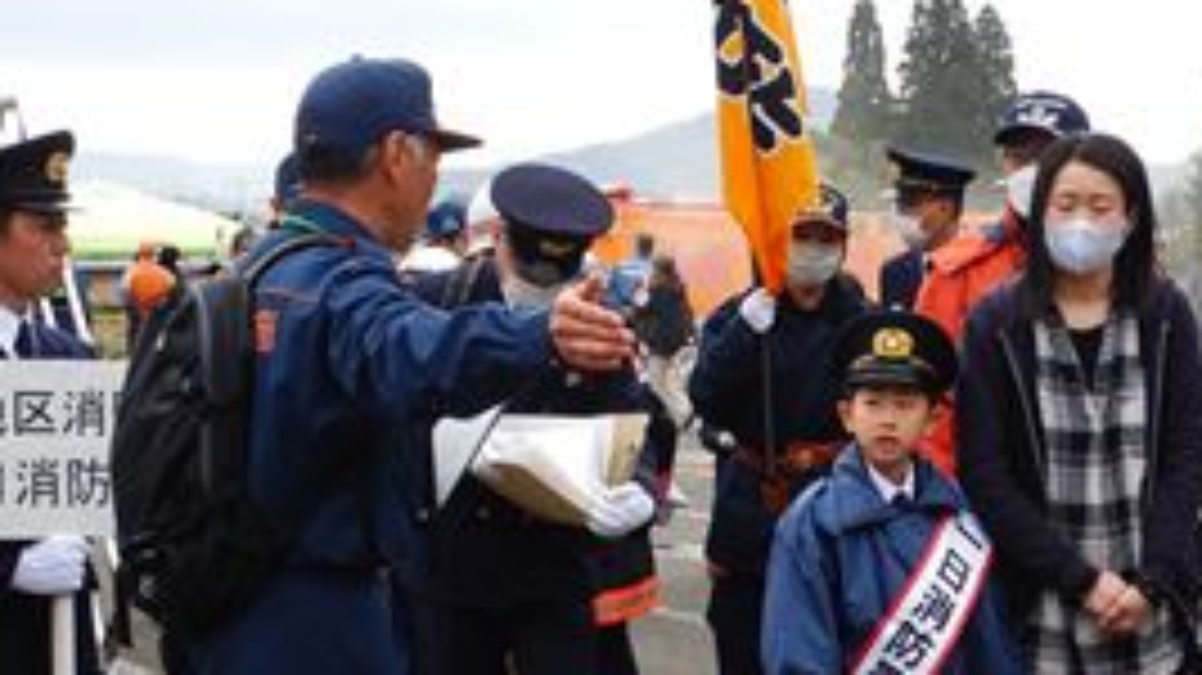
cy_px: 515
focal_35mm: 98
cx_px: 689
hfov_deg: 21.8
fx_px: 3123
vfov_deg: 12.3
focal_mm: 8.5
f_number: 4.3
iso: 125
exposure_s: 1/200
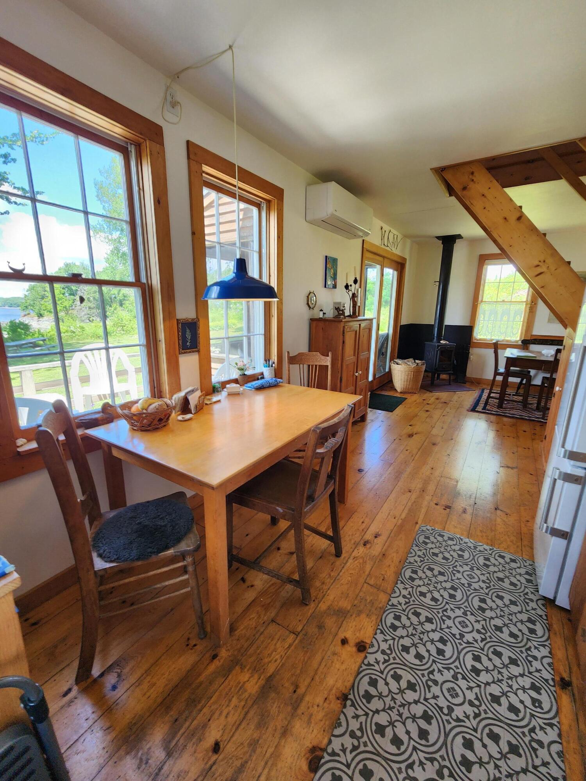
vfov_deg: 106.2
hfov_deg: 89.9
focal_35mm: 13
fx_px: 293
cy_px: 390
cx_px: 293
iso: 100
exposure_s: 1/60
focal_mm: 2.2
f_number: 2.2
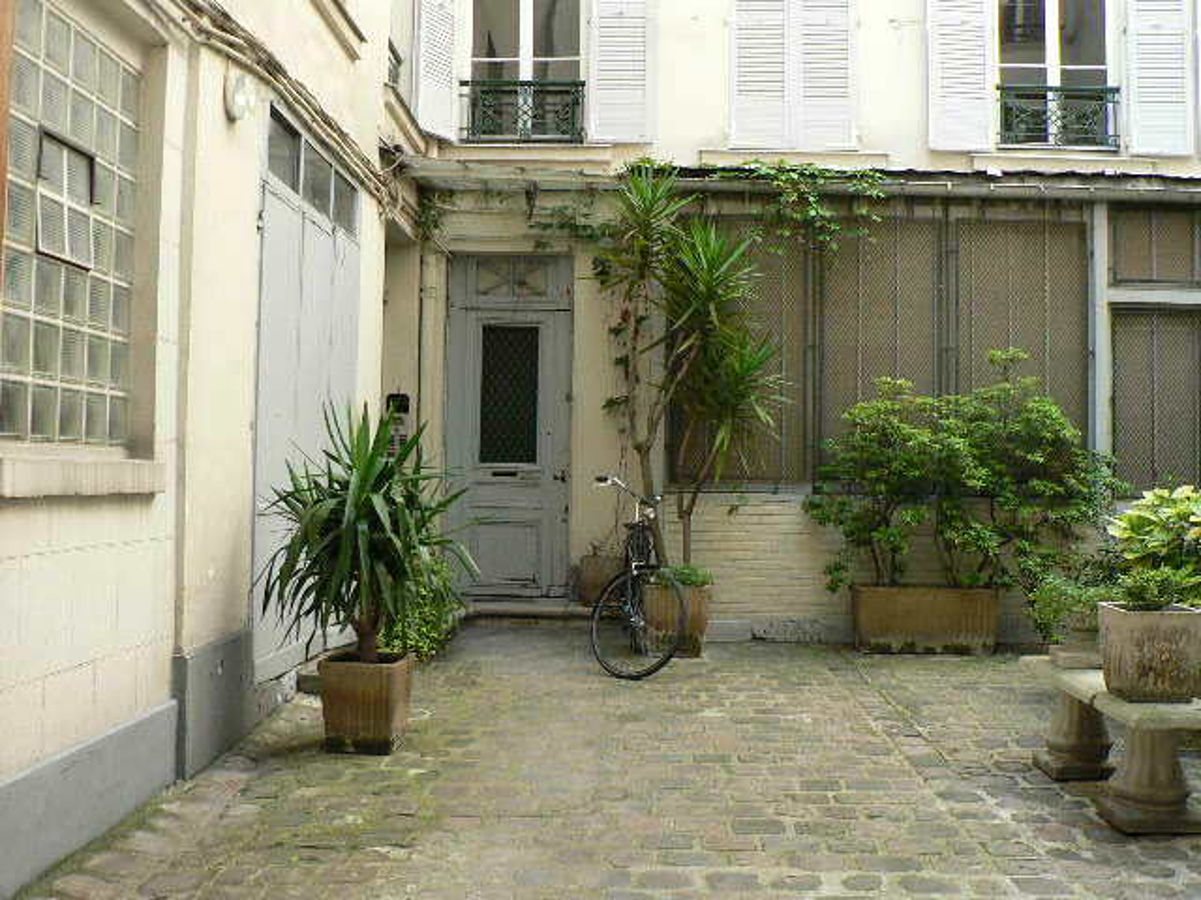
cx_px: 600
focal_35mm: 36
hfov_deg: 51.4
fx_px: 1249
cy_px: 450
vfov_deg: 39.7
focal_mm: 6
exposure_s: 1/100
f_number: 3.6
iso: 200
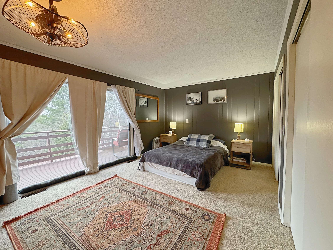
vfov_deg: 85.7
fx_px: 135
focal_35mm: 14
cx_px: 166
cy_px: 125
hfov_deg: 102.1
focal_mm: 2.22
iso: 400
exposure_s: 1/60
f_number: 2.2
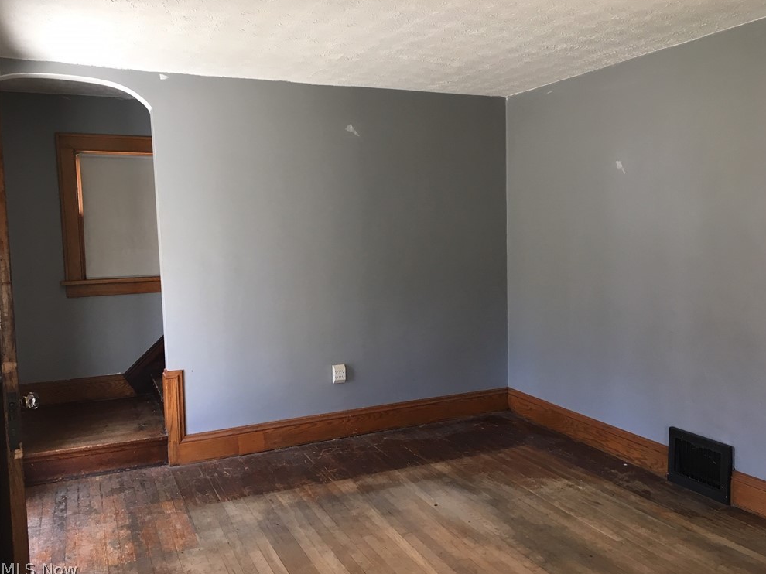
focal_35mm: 30
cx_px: 393
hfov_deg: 60.0
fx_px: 664
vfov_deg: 46.8
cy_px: 285
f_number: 2.2
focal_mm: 4.15
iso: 50
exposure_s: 1/30
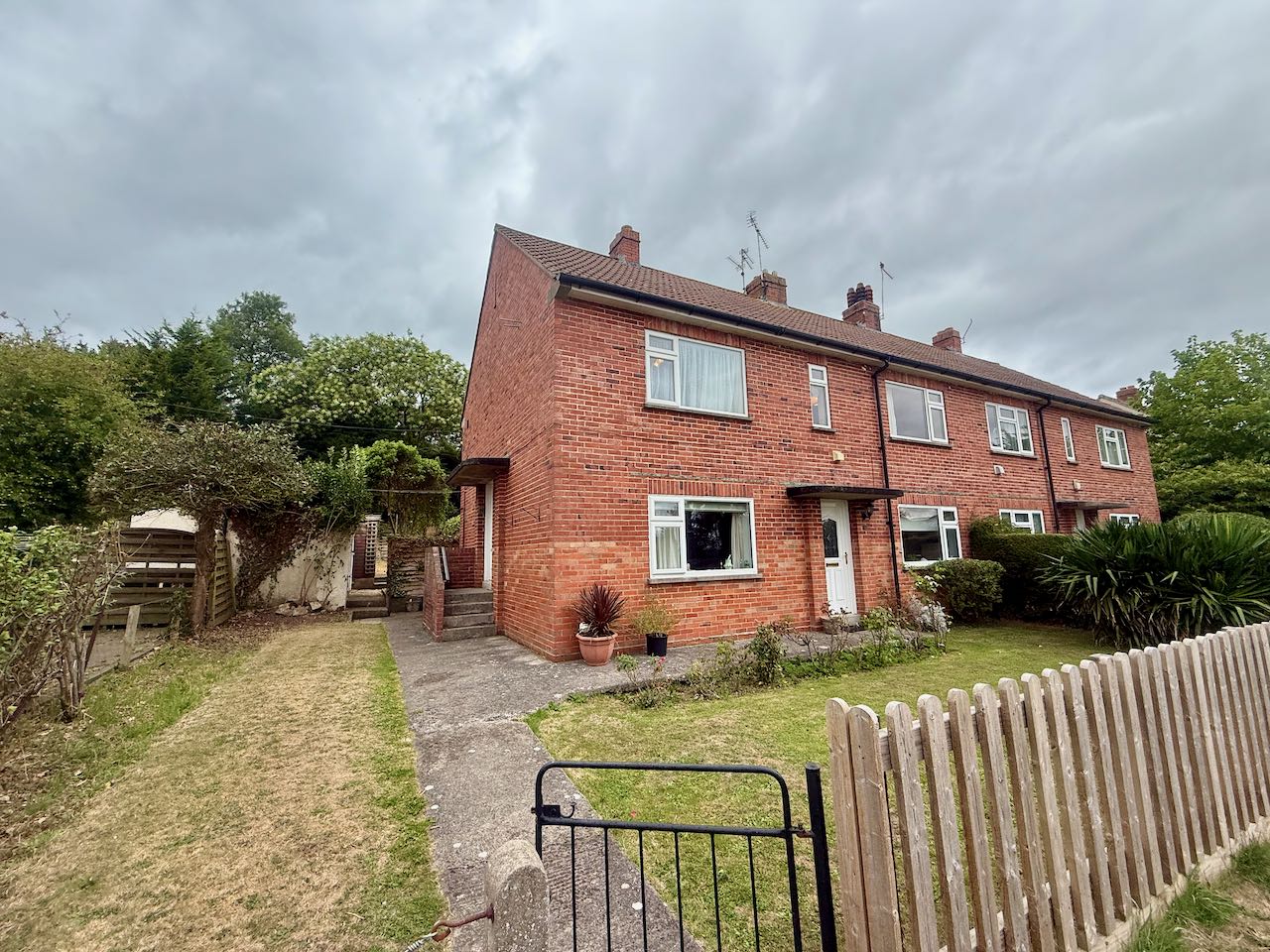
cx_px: 635
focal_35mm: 14
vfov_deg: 85.7
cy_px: 476
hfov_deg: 102.1
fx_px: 514
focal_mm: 2.22
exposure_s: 1/395
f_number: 2.2
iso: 64
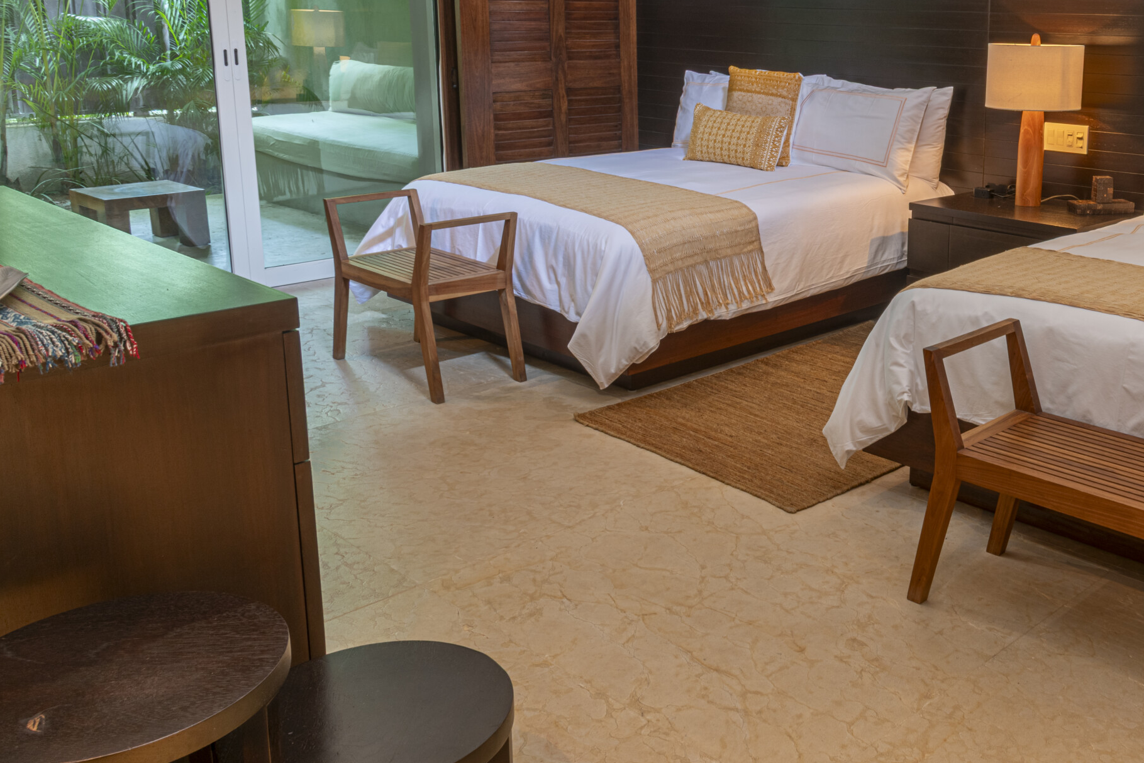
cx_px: 851
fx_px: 1208
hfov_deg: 48.8
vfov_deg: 34.8
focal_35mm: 38
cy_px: 267
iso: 64
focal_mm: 24
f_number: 22
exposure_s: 5
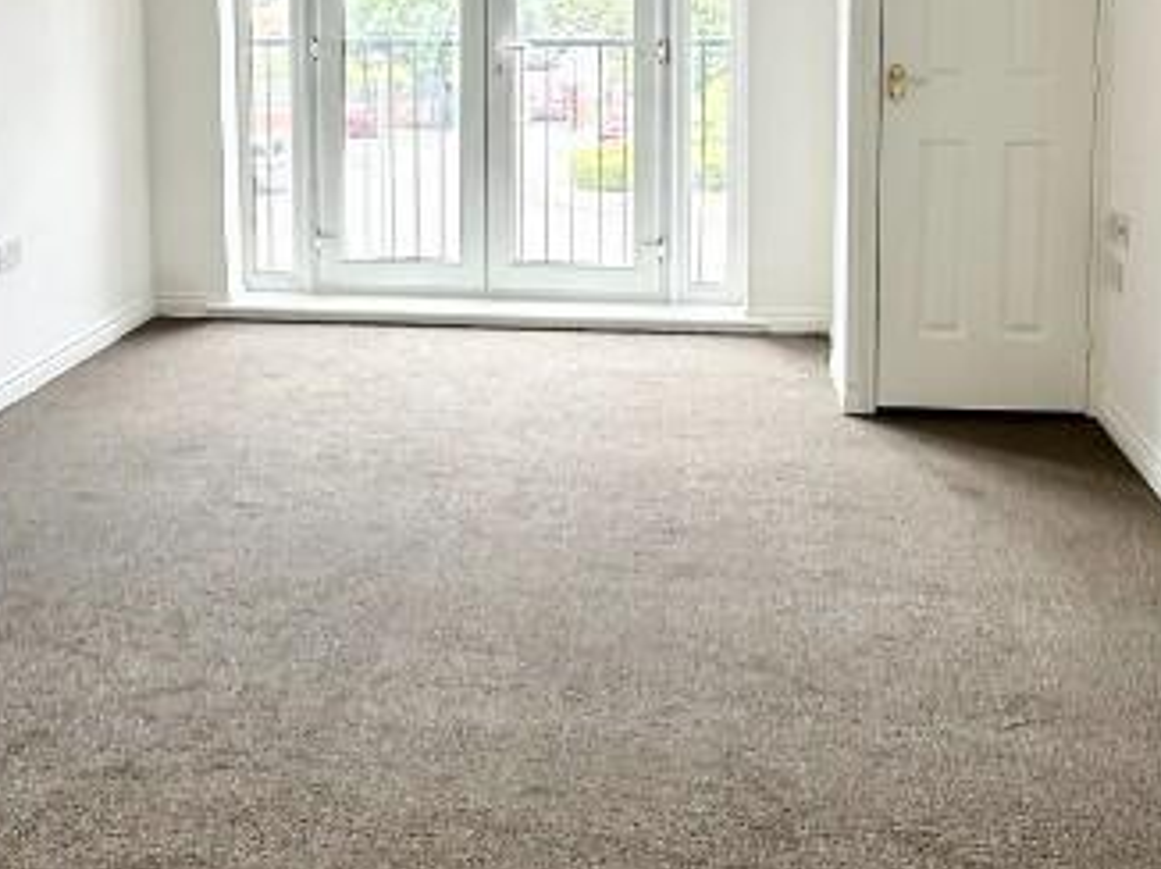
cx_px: 520
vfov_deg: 31.4
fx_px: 1475
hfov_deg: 42.9
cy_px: 93
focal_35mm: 44
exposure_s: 1/99
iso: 40
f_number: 2.2
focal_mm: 2.22
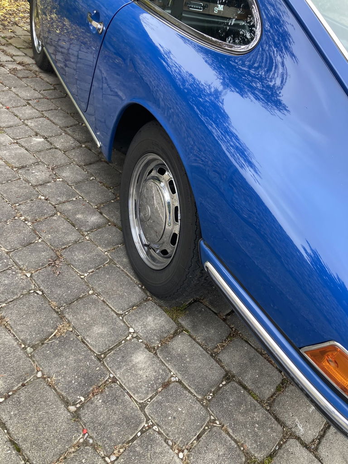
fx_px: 375
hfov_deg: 49.7
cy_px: 232
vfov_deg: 63.4
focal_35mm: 28
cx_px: 174
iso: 50
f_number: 1.8
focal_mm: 3.99
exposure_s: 1/121
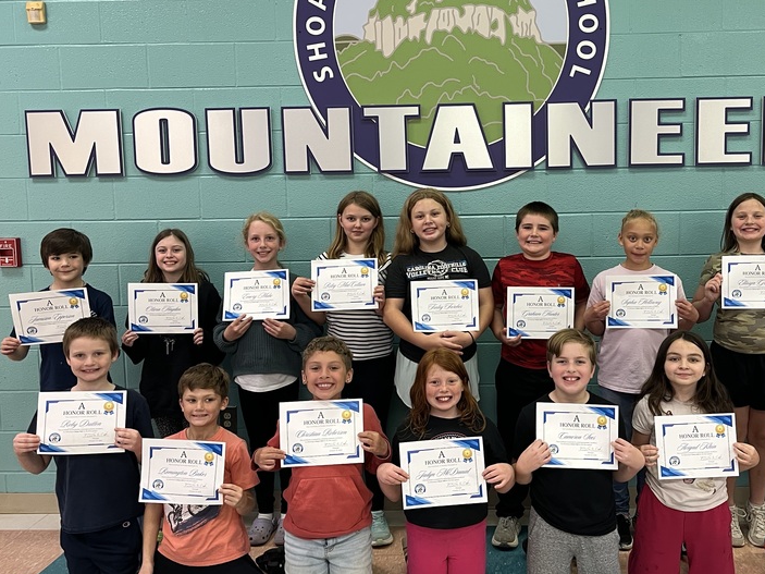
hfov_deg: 49.7
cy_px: 278
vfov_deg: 38.7
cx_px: 470
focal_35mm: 37
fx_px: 818
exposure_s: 1/60
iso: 125
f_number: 1.6
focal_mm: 5.1
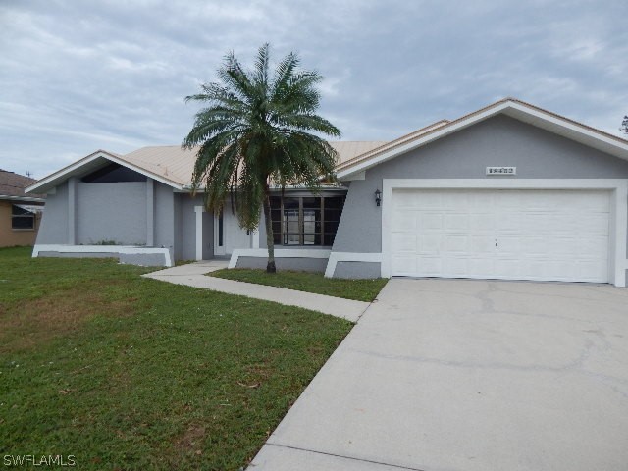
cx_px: 314
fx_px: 399
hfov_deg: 76.4
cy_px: 236
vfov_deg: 61.1
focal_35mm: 22
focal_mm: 4
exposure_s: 1/500
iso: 125
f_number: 6
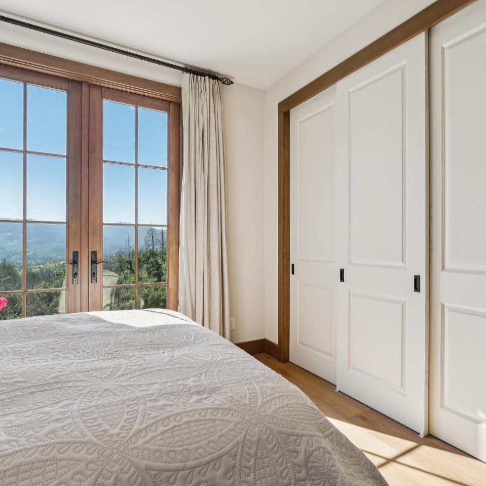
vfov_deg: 69.6
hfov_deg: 68.2
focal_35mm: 22
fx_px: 349
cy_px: 246
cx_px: 313
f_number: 11
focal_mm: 17
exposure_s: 1/80
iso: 320
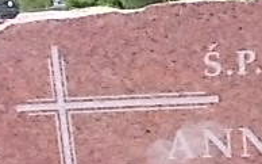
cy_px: 168
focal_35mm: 91
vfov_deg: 14.1
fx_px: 649
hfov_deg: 22.6
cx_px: 199
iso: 200
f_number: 3.2
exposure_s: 1/25
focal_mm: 4.6
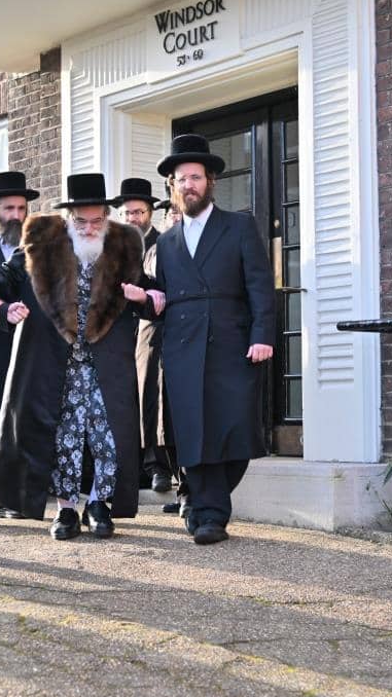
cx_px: 123
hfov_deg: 15.8
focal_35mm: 76
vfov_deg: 27.9
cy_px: 349
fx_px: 1405
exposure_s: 1/200
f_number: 4
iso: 80
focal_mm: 48
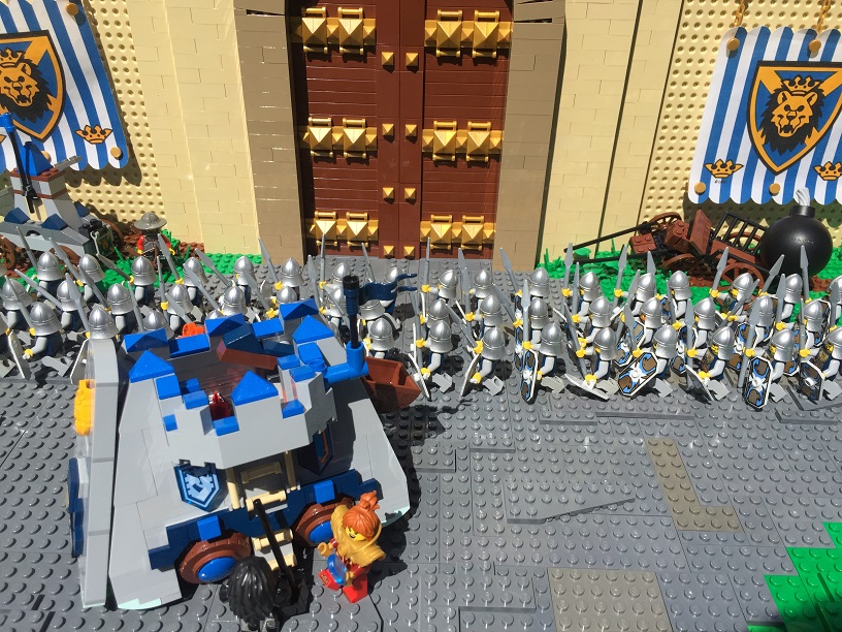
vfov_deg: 48.2
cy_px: 316
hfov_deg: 61.7
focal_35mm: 29
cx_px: 421
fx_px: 705
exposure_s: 1/3300
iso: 32
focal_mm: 4.15
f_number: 2.2
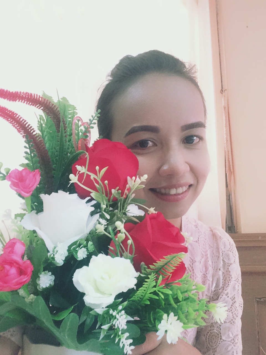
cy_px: 178
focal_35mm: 31
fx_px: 318
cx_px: 133
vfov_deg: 58.4
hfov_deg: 45.4
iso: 320
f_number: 2.4
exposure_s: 1/25
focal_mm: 2.15
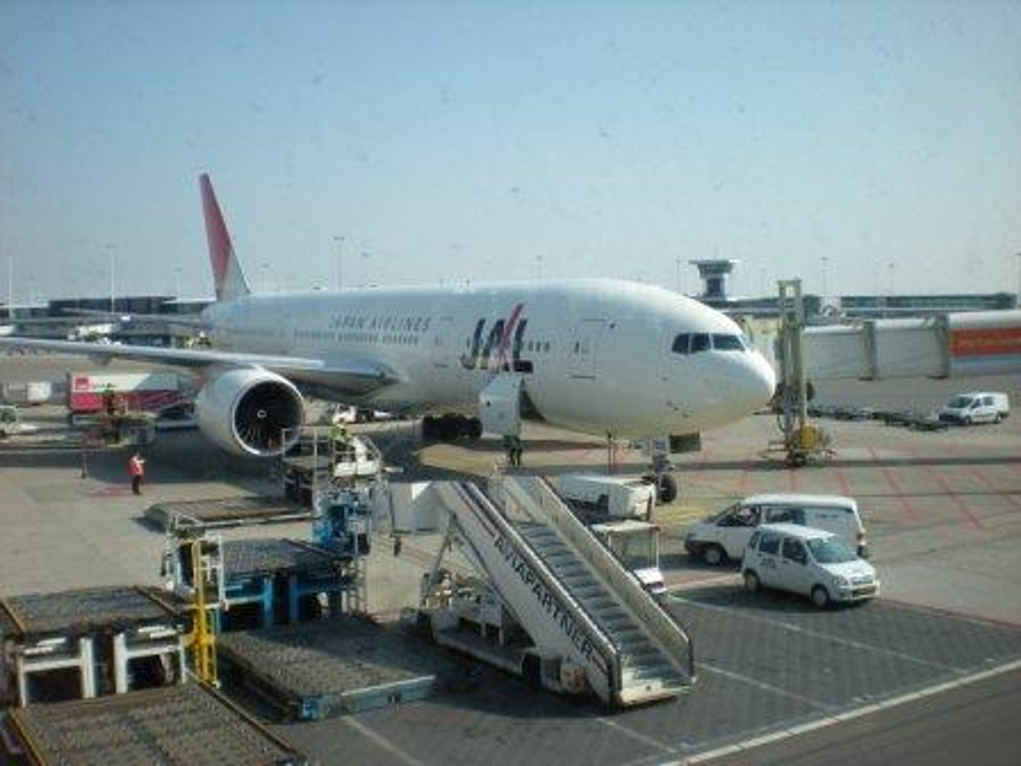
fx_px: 1121
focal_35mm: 38
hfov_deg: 49.0
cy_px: 383
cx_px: 510
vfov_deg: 37.7
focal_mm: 6.3
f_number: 4.6
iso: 64
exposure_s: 1/372
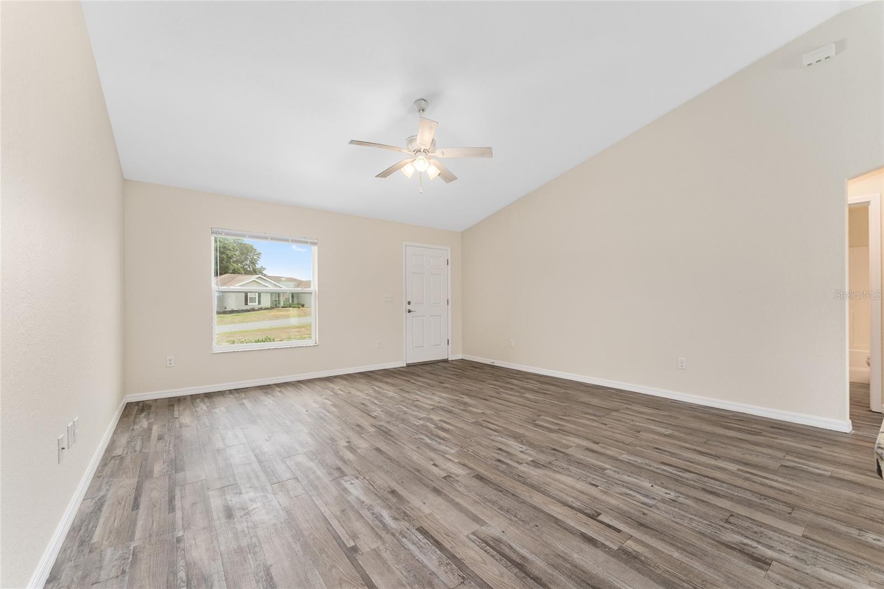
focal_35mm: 14
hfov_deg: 104.3
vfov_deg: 81.2
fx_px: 344
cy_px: 294
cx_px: 442
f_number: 7.1
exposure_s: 1/15
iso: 500
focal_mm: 14
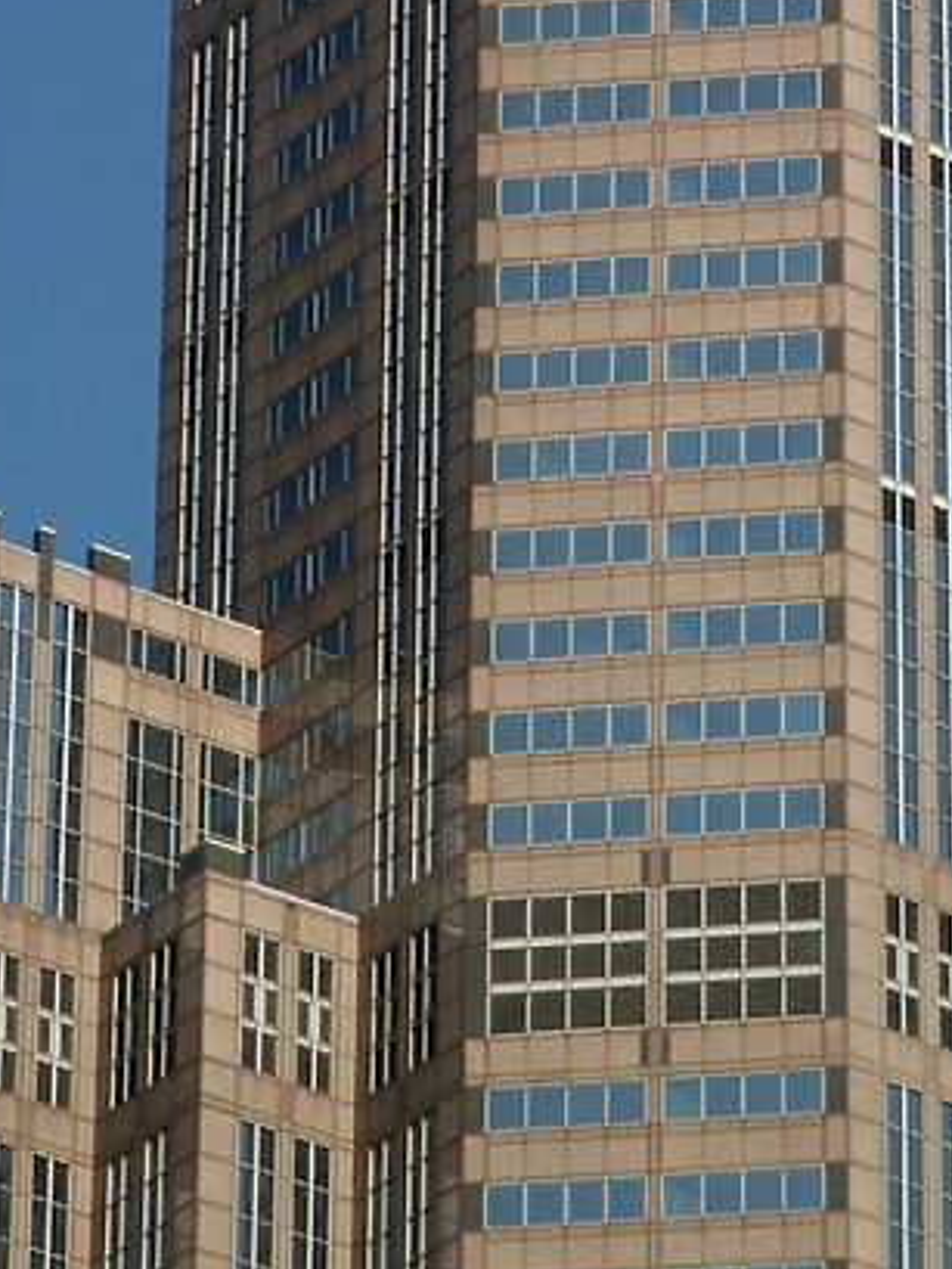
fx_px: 11215
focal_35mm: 306
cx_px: 557
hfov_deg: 4.9
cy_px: 16
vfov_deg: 6.5
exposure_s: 1/250
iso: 64
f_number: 8
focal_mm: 28.23
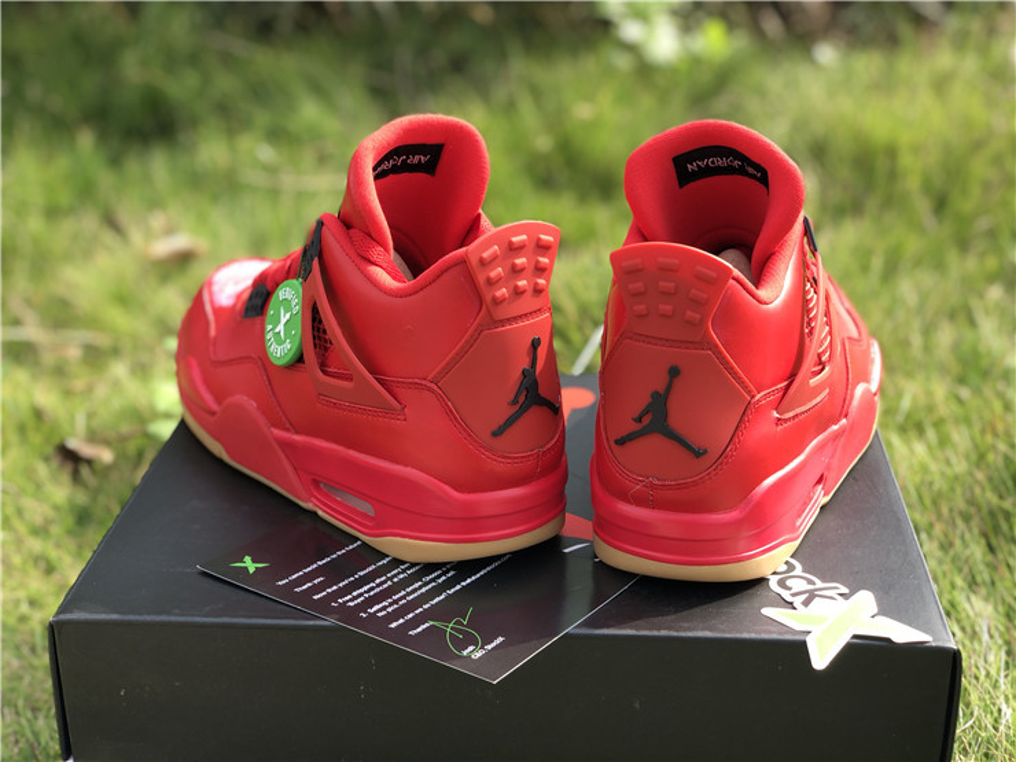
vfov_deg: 28.0
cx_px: 508
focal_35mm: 52
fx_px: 1526
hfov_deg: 36.8
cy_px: 381
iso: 16
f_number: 2.4
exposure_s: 1/191
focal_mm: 6
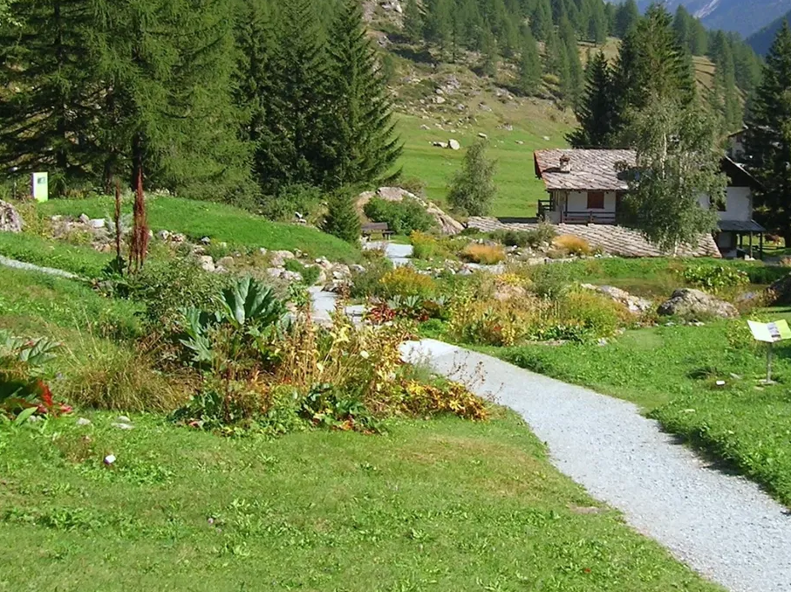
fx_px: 1369
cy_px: 129
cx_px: 535
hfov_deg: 31.9
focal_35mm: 60
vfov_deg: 24.0
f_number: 4.9
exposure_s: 1/230
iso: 50
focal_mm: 5.7
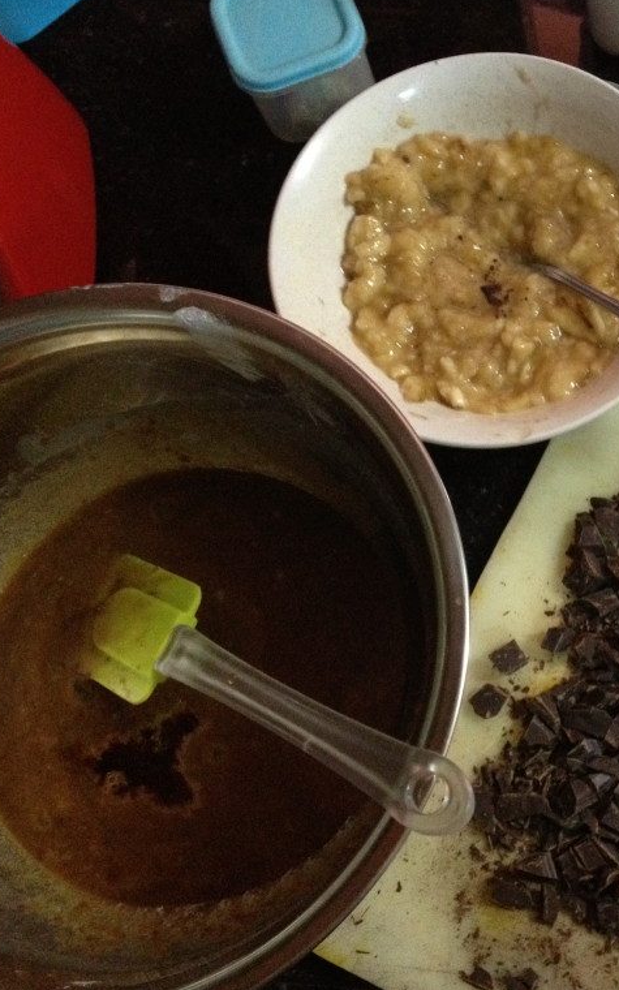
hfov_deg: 24.7
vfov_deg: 40.3
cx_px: 606
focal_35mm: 50
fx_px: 1350
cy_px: 494
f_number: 2.4
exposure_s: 1/15
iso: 500
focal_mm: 4.28
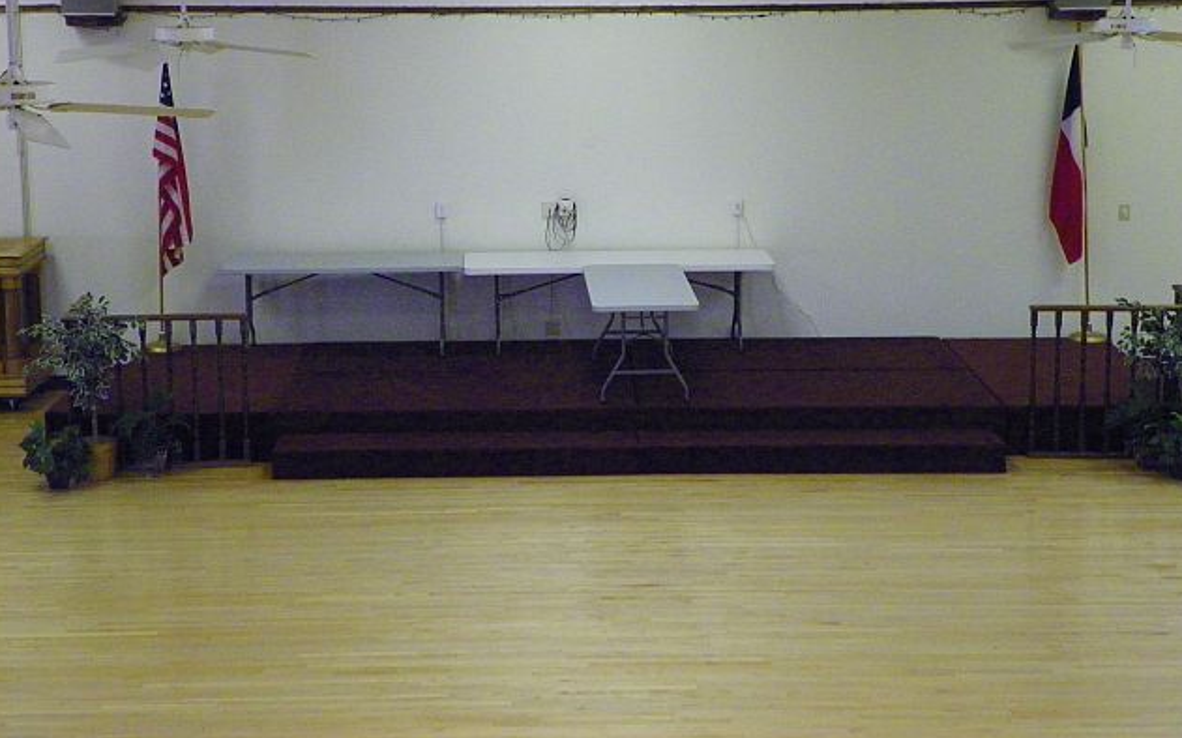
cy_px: 292
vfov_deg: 18.3
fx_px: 2287
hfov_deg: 29.0
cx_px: 592
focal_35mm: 71
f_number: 3.5
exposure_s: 1/40
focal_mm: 11.8
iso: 500
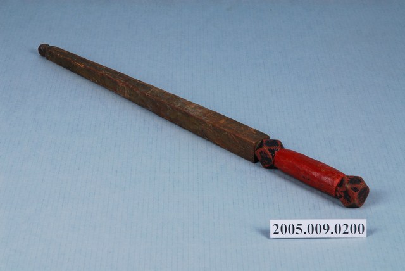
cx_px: 202
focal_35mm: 98
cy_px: 136
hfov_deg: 20.9
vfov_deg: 14.1
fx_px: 1098
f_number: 11
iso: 100
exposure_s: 1/160
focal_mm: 65
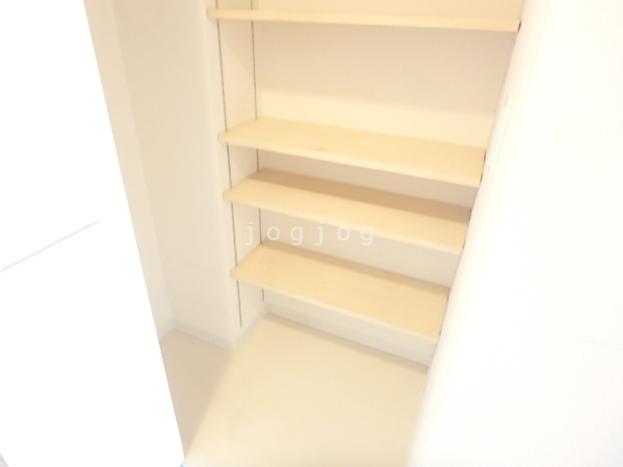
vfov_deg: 63.4
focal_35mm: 21
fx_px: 378
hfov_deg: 79.0
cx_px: 312
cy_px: 234
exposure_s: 1/10
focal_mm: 3.7
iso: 800
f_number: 3.5
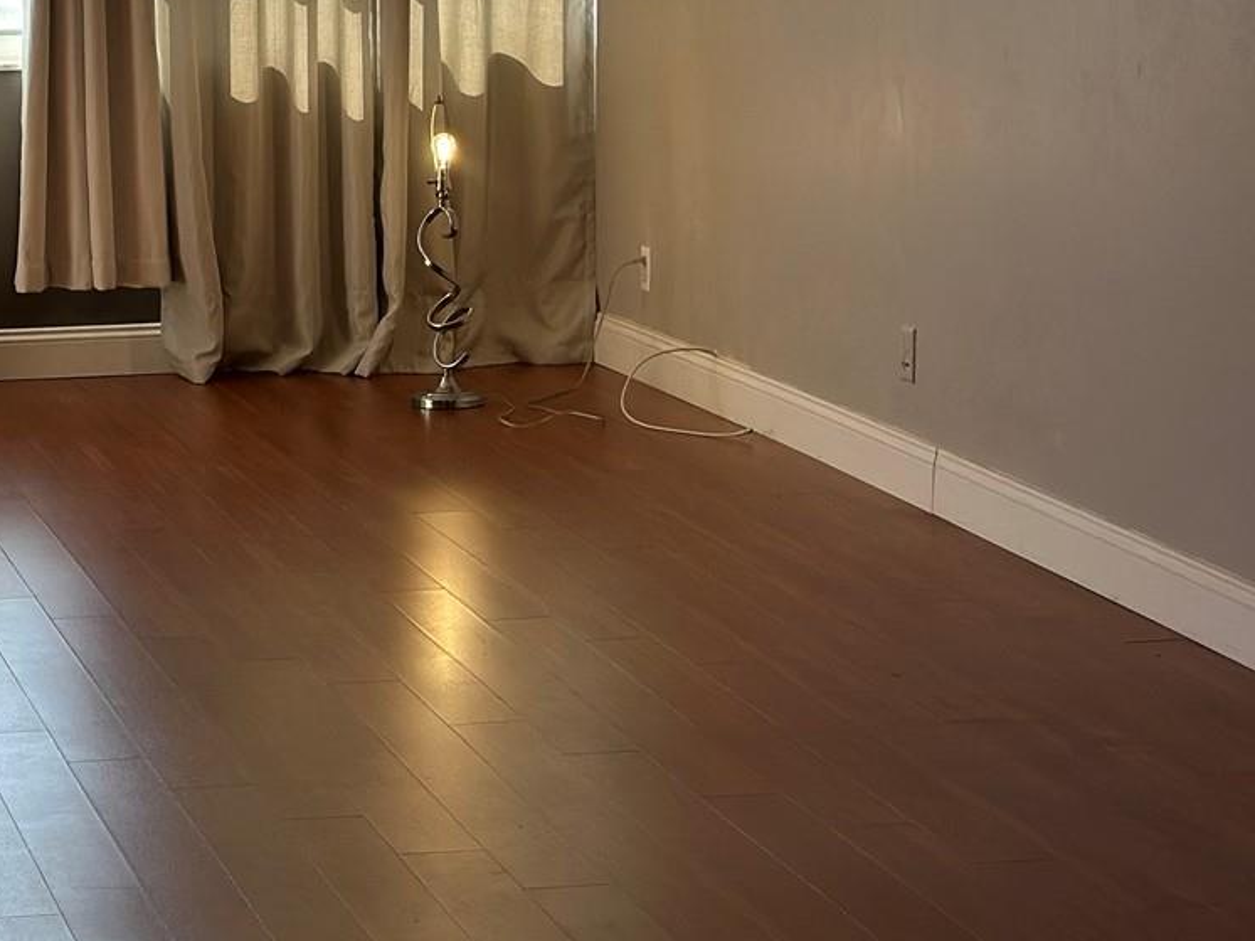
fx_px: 3733
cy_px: 322
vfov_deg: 14.3
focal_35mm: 103
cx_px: 71
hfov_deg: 18.7
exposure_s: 1/321
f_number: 1.78
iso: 80
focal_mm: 6.86
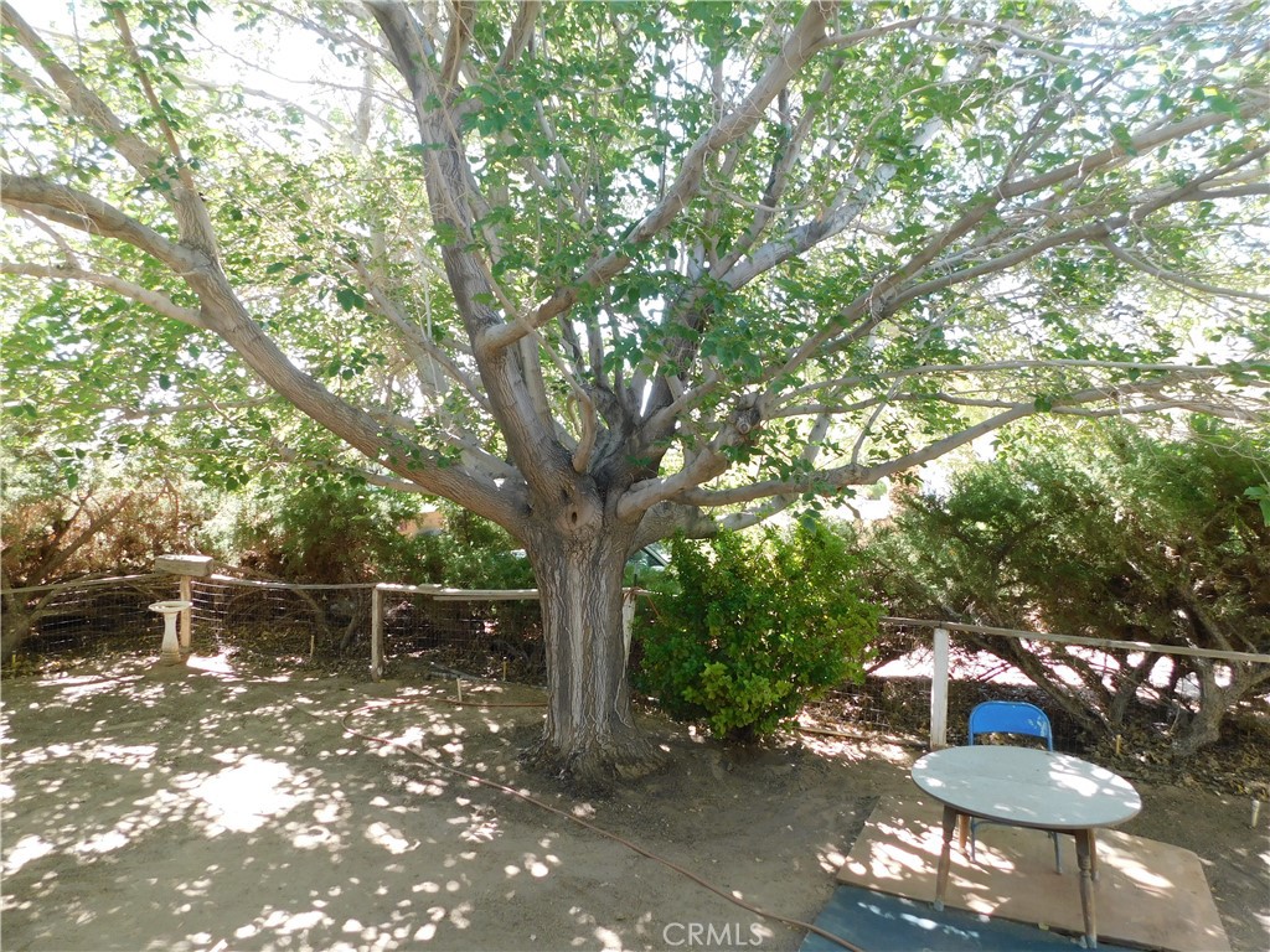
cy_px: 476
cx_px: 635
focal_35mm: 23
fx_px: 844
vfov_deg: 58.9
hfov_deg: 73.9
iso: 125
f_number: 3
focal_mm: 4
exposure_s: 1/80
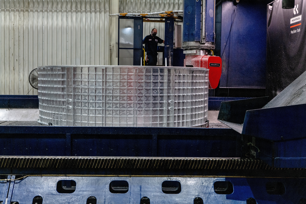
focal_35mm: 49
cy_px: 102
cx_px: 153
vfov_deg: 27.5
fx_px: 417
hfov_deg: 40.3
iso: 3200
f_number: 4
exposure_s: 1/125
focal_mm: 49
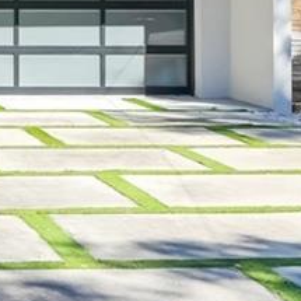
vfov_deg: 12.9
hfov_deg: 12.4
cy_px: -29
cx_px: -176
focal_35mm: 133
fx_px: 1308
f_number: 9
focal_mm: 21
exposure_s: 1/125
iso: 1250
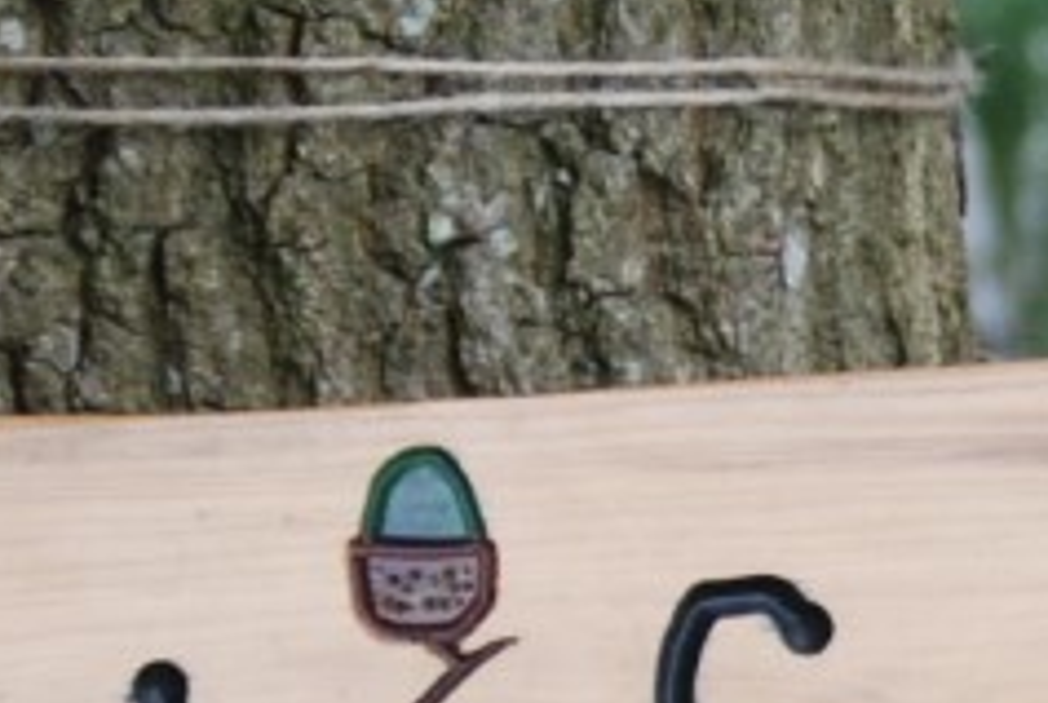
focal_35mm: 474
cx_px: 1702
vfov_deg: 2.9
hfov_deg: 4.3
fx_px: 13825
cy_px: 531
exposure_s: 1/125
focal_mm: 50
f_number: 5.6
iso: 250
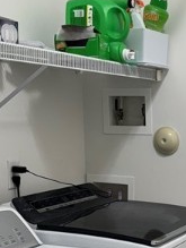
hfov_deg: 16.9
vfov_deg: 22.9
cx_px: 216
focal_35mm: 84
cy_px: 205
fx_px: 600
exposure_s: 1/120
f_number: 1.78
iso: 125
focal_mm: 6.76
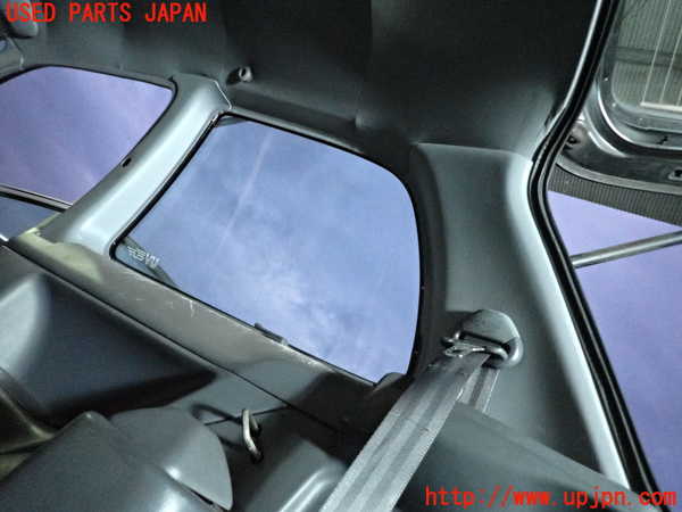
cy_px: 256
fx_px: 493
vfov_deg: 54.9
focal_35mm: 25
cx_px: 341
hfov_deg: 69.4
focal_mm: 4.5
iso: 3200
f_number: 2
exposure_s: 1/125
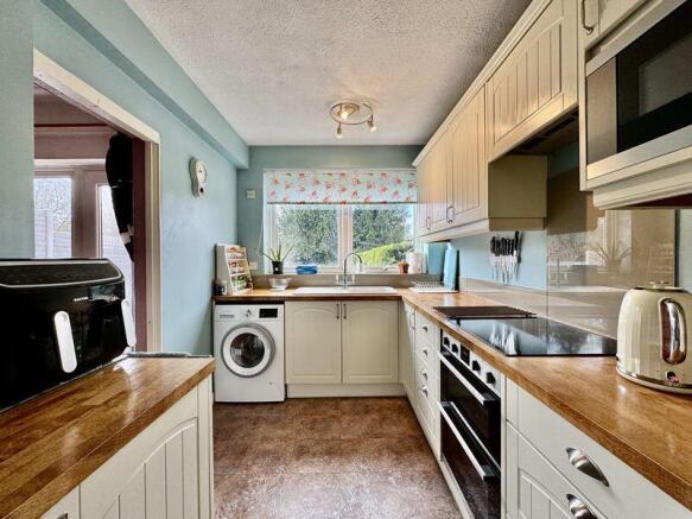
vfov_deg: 85.7
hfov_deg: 102.1
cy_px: 260
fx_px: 280
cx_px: 346
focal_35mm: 14
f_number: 2.2
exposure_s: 1/99
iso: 50
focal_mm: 2.22
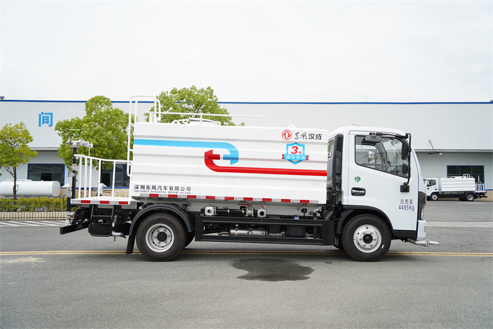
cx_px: 246
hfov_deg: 53.1
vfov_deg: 36.9
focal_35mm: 36
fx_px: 493
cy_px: 164
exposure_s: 1/800
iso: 100
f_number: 3.2
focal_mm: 36
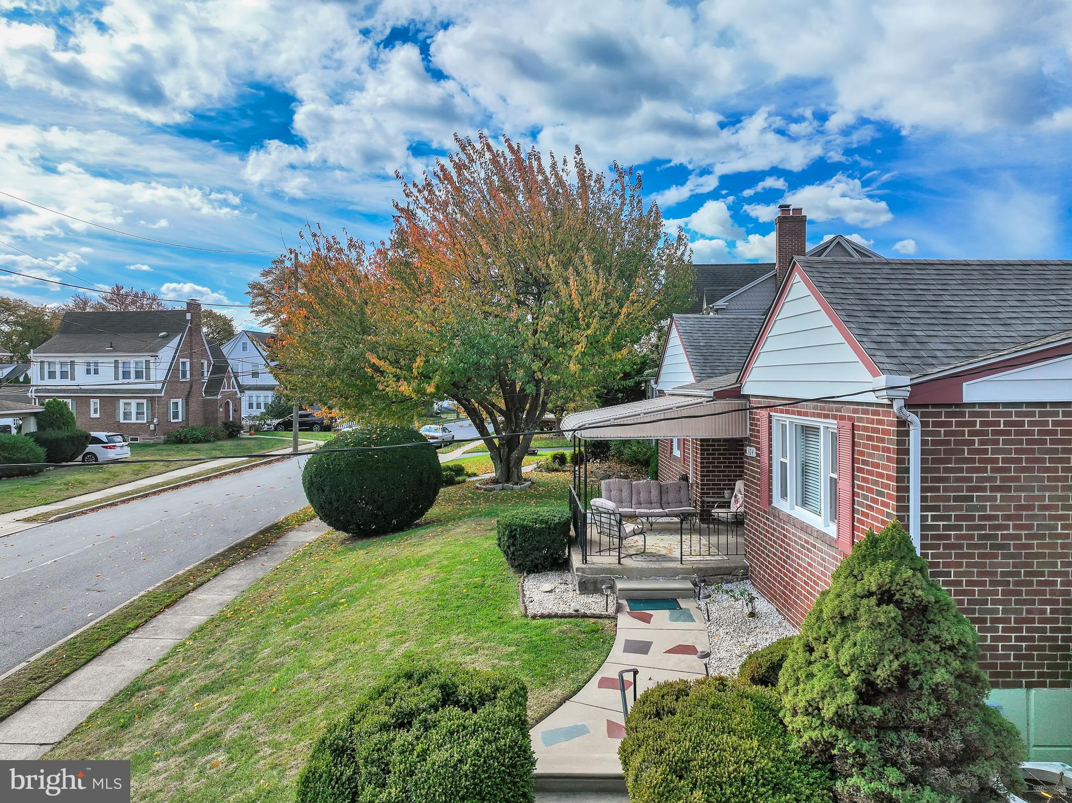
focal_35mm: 24
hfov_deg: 71.6
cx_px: 536
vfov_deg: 56.8
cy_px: 402
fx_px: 743
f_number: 2.8
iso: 340
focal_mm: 12.29
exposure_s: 1/5000
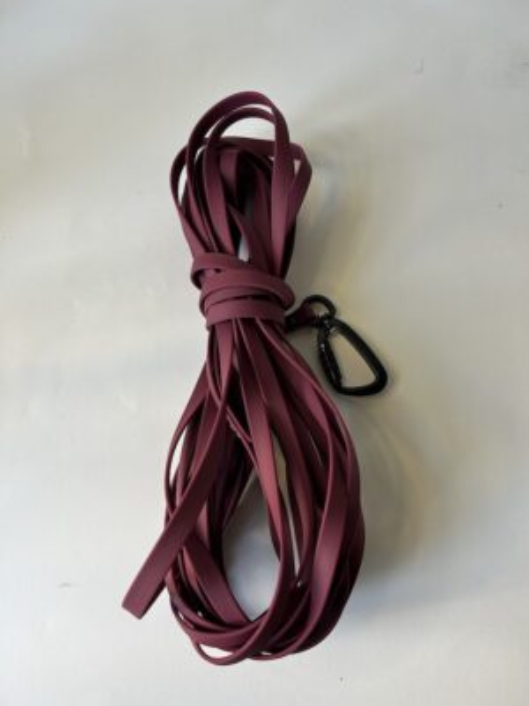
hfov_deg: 53.1
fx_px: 530
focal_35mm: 26
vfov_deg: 67.3
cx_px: 264
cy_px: 353
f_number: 1.5
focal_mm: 5.7
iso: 80
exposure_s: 1/121
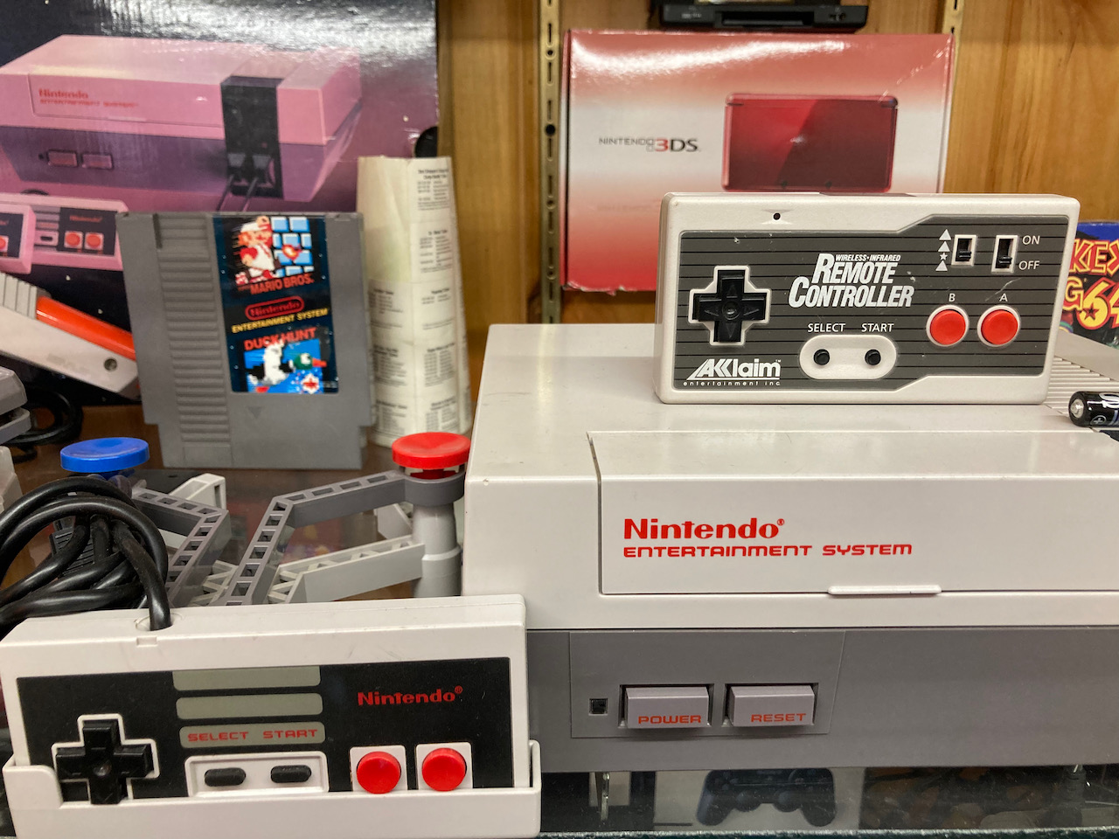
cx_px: 560
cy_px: 420
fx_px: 905
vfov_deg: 49.7
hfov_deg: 63.4
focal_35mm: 28
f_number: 1.8
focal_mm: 3.99
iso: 160
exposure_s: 1/60
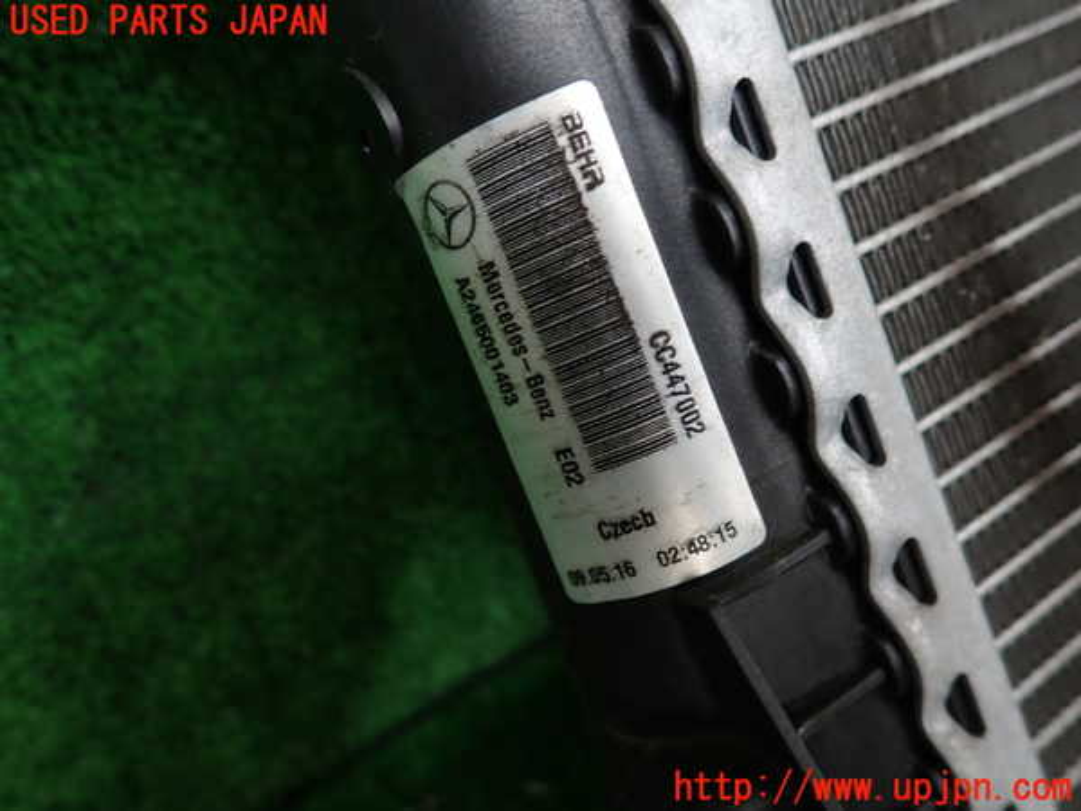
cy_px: 406
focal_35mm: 25
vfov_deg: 54.9
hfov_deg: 69.4
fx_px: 781
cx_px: 540
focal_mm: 4.5
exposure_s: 1/60
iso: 200
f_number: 2
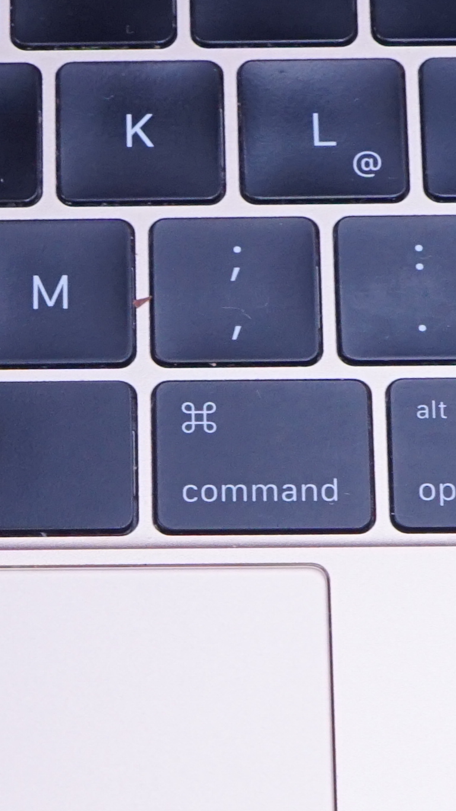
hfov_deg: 6.2
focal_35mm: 193
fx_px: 4151
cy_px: 514
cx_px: -116
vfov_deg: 11.2
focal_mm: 28
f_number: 8
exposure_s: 1/125
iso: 640
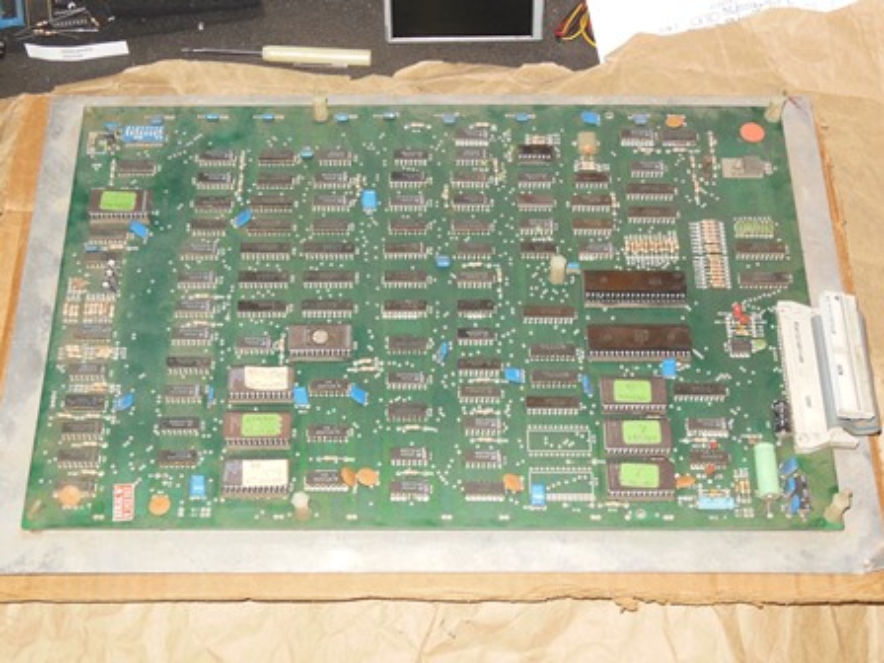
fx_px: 1456
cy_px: 332
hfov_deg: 33.8
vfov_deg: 25.7
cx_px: 442
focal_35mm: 57
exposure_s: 1/60
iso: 200
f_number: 4.1
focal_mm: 10.2
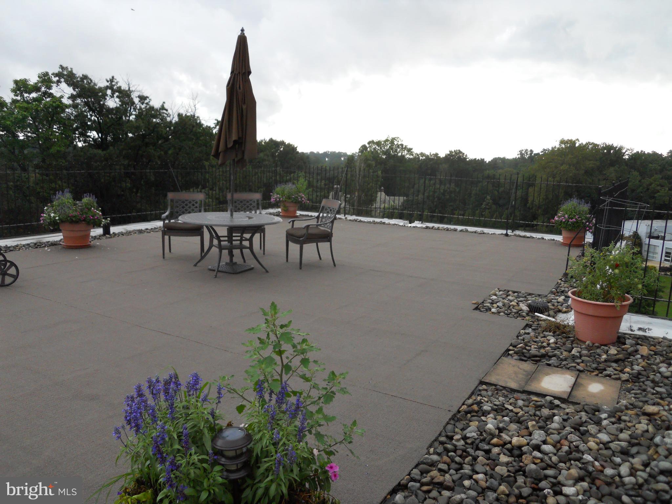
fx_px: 544
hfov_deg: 63.4
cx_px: 336
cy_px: 252
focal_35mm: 28
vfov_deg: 49.7
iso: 250
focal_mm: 5
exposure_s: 1/250
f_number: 2.7
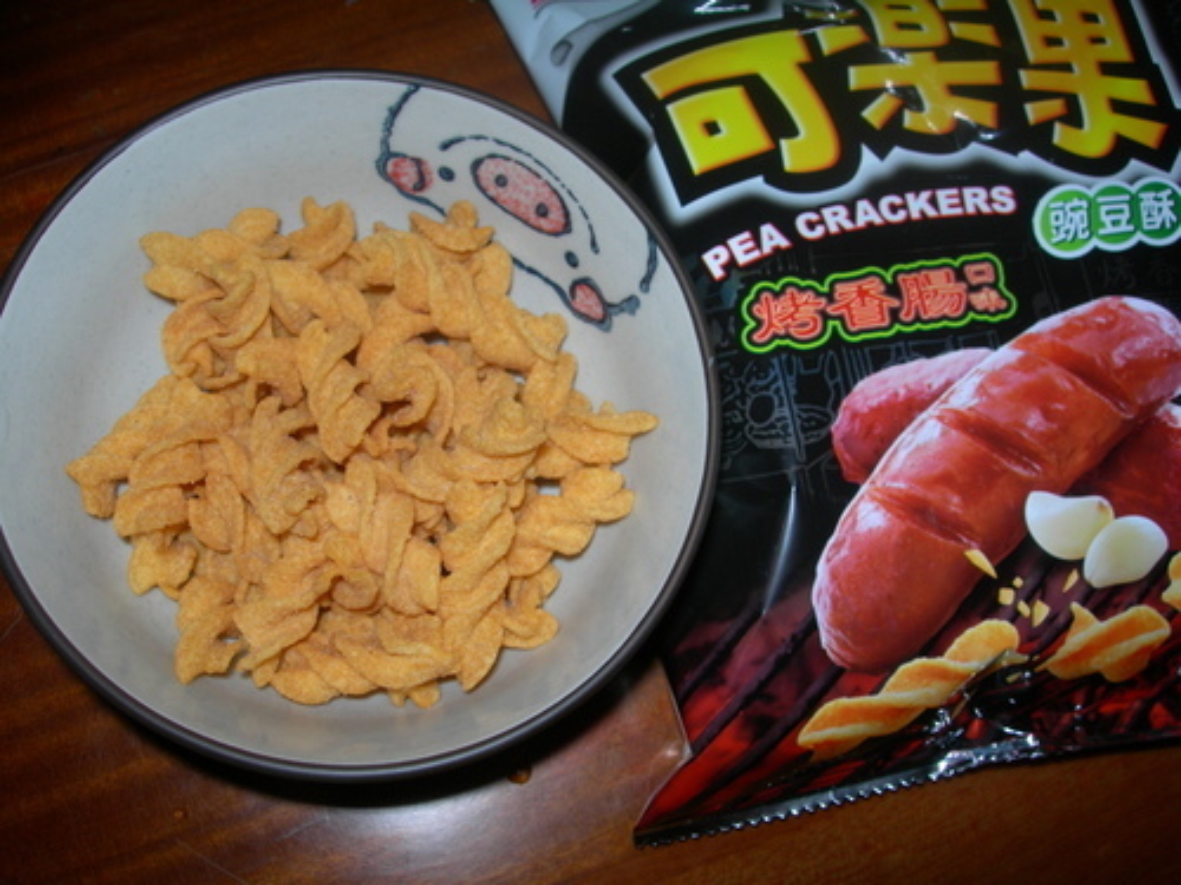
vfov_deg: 37.7
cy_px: 442
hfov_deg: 49.0
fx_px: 1296
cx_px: 590
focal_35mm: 38
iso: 50
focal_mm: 7.8
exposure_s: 1/60.1
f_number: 4.8
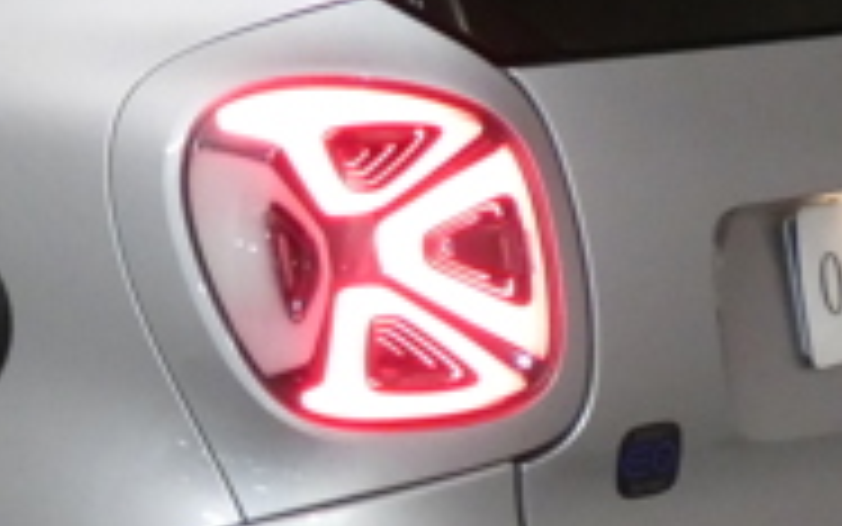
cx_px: -45
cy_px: 418
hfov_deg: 11.1
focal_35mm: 186
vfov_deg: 7.1
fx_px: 4269
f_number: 3.6
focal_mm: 7.3
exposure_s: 1/80
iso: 800
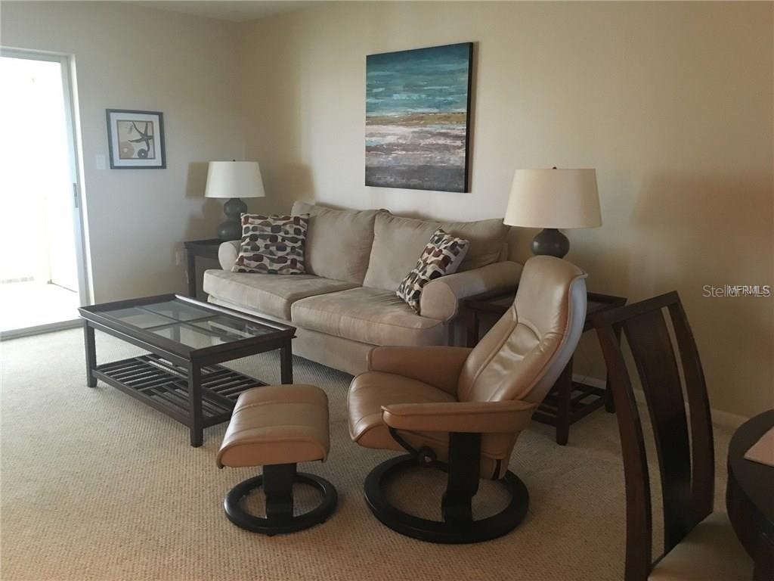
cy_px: 290
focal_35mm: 29
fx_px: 648
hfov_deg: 61.7
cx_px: 387
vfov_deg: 48.2
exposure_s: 1/15
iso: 320
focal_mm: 4.15
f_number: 2.2
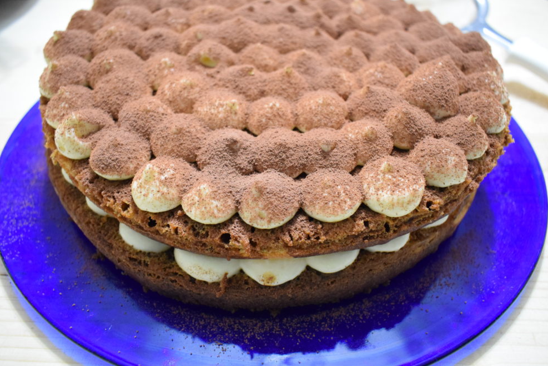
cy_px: 179
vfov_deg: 46.4
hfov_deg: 65.4
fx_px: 426
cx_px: 272
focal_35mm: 28
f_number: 3.5
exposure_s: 1/25
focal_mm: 18
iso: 3200
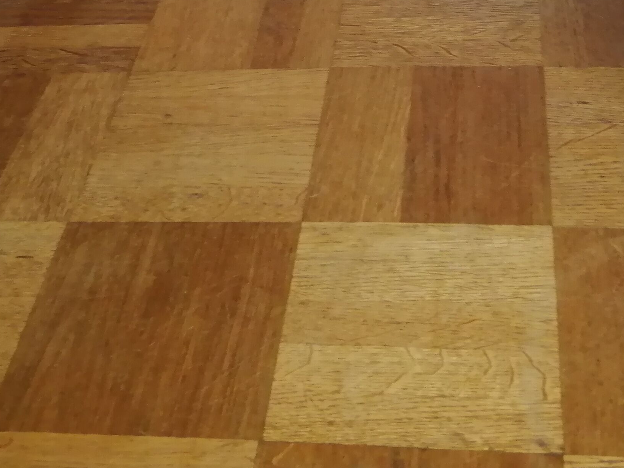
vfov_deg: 20.6
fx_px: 1190
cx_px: 299
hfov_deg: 29.4
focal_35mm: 66
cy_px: -112
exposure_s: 1/33.3
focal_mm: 3.6
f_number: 1.8
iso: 125
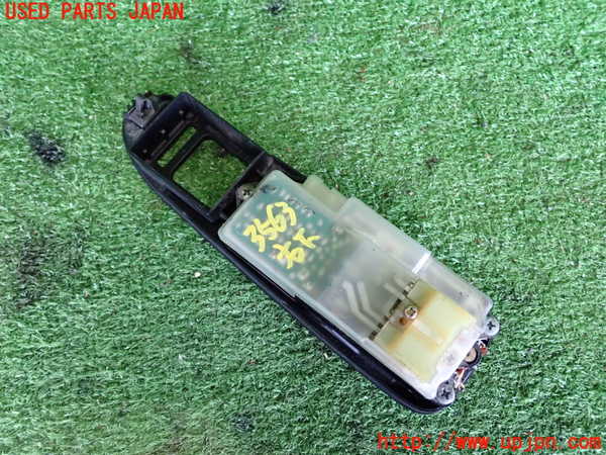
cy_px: 228
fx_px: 560
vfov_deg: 44.2
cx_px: 303
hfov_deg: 56.8
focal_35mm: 32
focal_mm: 5.79
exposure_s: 1/30
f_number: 2.4
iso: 500
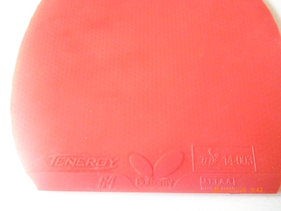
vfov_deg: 49.7
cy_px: 106
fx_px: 227
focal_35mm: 28
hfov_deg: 63.4
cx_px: 140
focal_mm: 5
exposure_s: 1/8
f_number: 3.1
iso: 800
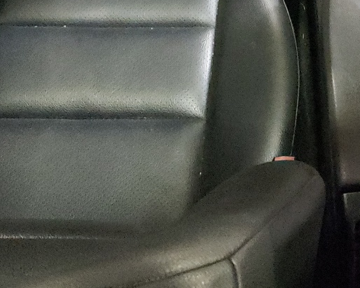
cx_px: 303
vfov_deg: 18.4
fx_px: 842
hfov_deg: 23.7
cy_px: -57
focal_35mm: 79
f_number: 1.5
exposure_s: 1/25
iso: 1247
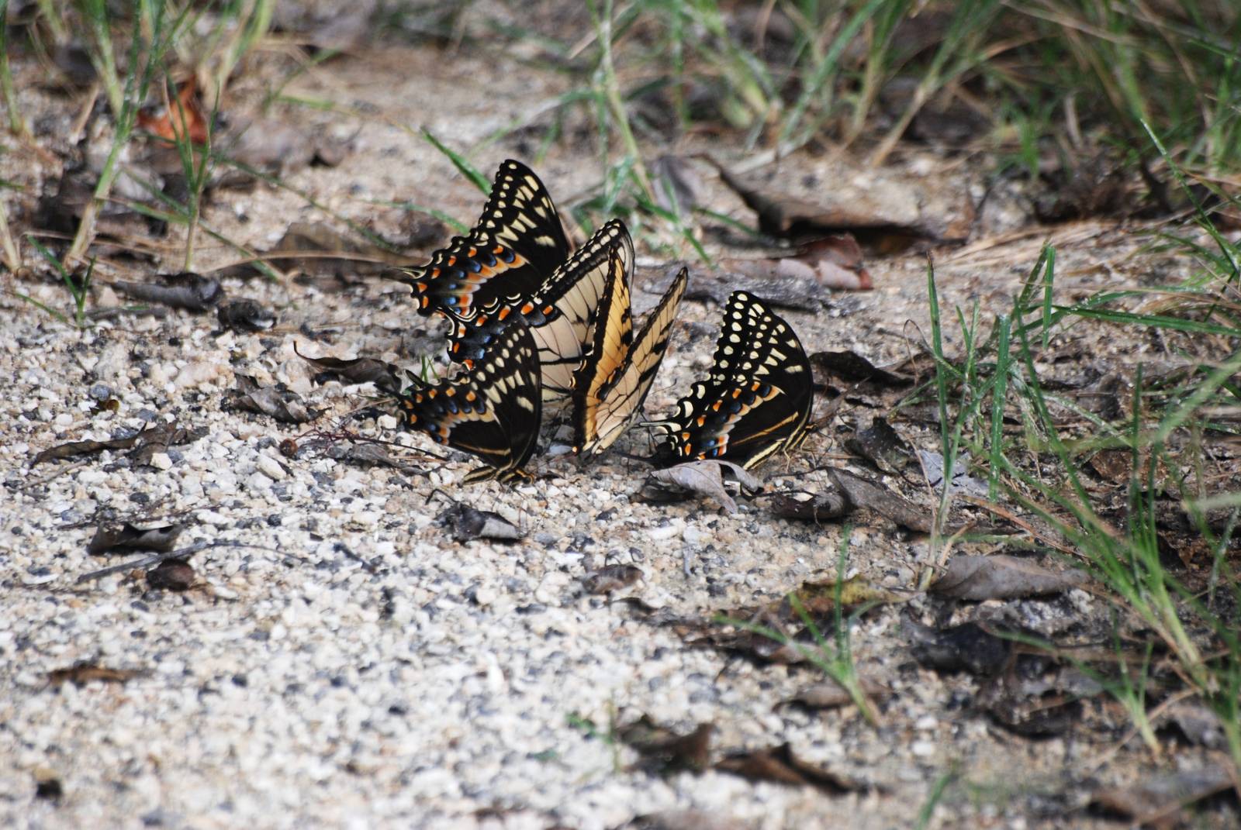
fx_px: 15531
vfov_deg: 3.1
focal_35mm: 450
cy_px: 415
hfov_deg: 4.6
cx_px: 620
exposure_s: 1/500
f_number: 5.6
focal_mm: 300
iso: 400
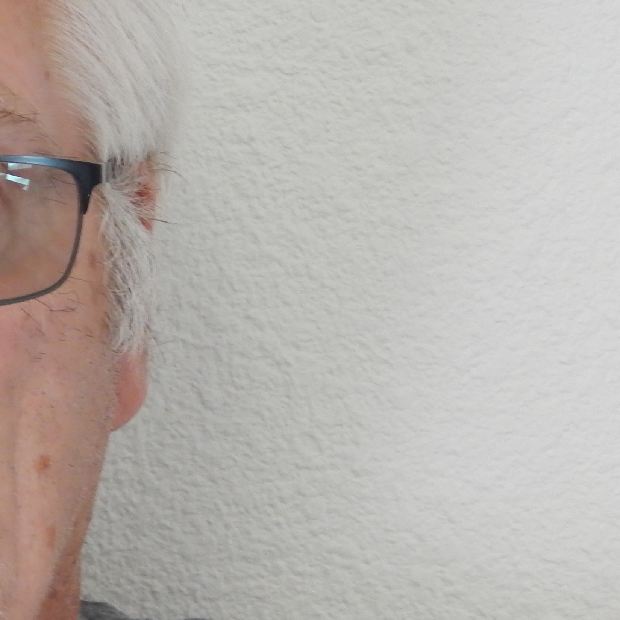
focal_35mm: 326
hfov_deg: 5.3
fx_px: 6606
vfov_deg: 5.4
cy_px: 299
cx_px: -184
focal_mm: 23.4
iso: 400
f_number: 4.8
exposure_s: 1/20
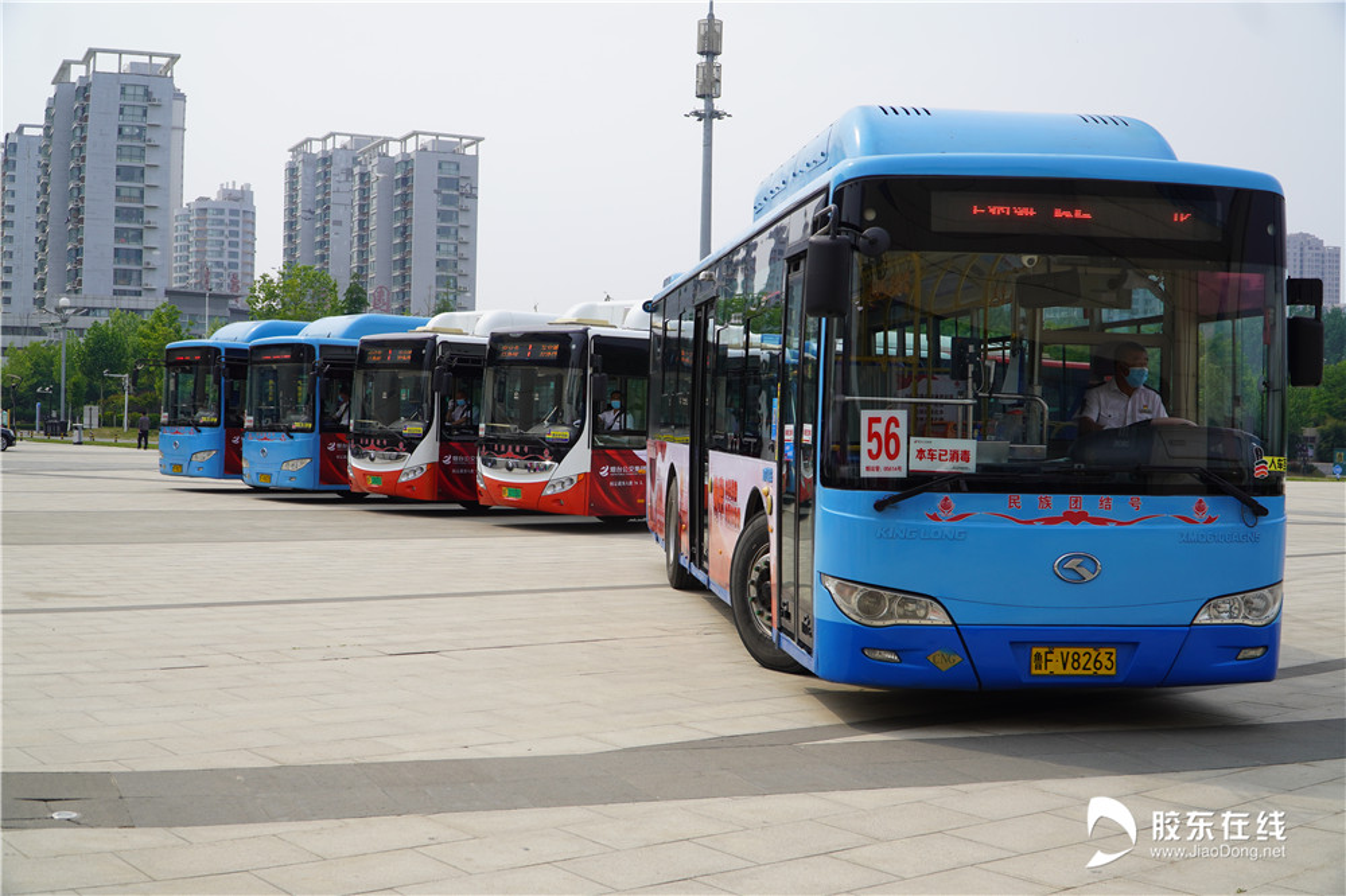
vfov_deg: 34.2
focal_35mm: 39
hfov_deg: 49.6
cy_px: 448
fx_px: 1458
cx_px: 673
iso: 100
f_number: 5
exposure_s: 1/640
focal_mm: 26
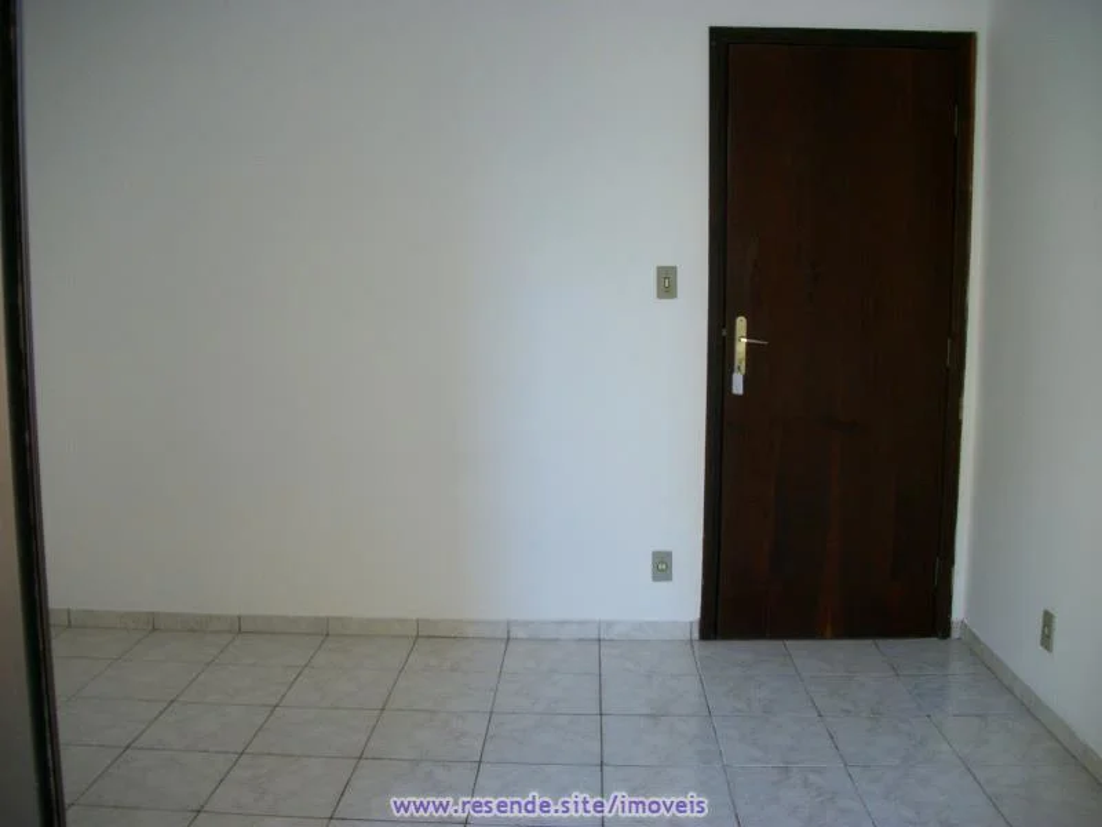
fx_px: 1019
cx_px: 551
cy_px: 414
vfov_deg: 44.2
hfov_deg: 56.8
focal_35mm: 32
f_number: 2.9
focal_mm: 5.7
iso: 80
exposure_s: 1/80
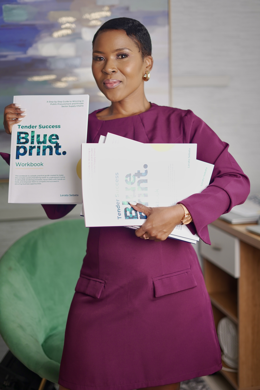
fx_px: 542
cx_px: 130
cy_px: 195
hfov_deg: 27.0
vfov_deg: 39.6
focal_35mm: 50
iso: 320
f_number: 1.8
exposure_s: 1/160
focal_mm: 50
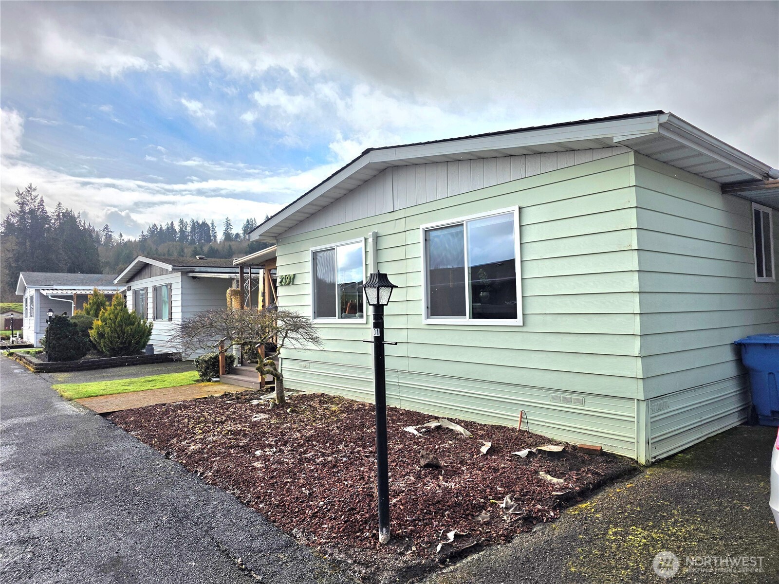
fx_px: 518
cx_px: 390
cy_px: 292
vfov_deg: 58.9
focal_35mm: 23
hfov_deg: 73.9
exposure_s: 1/10000
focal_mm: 6.3
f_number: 1.7
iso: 80
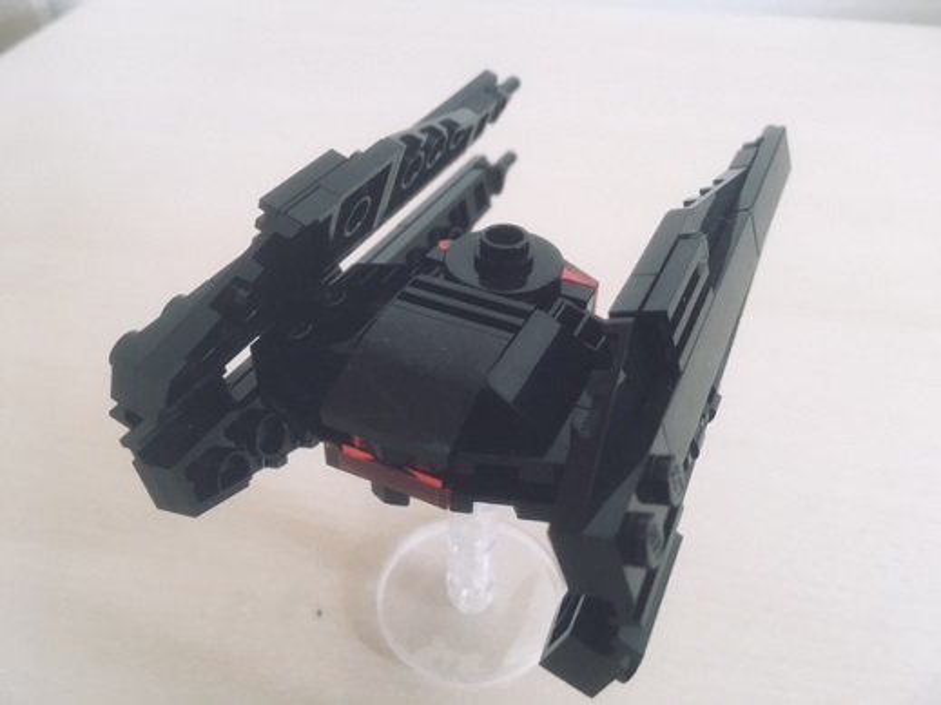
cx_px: 470
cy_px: 352
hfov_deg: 61.7
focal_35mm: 29
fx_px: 788
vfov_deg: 48.2
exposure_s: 1/33
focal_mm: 4.15
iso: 32
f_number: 2.2
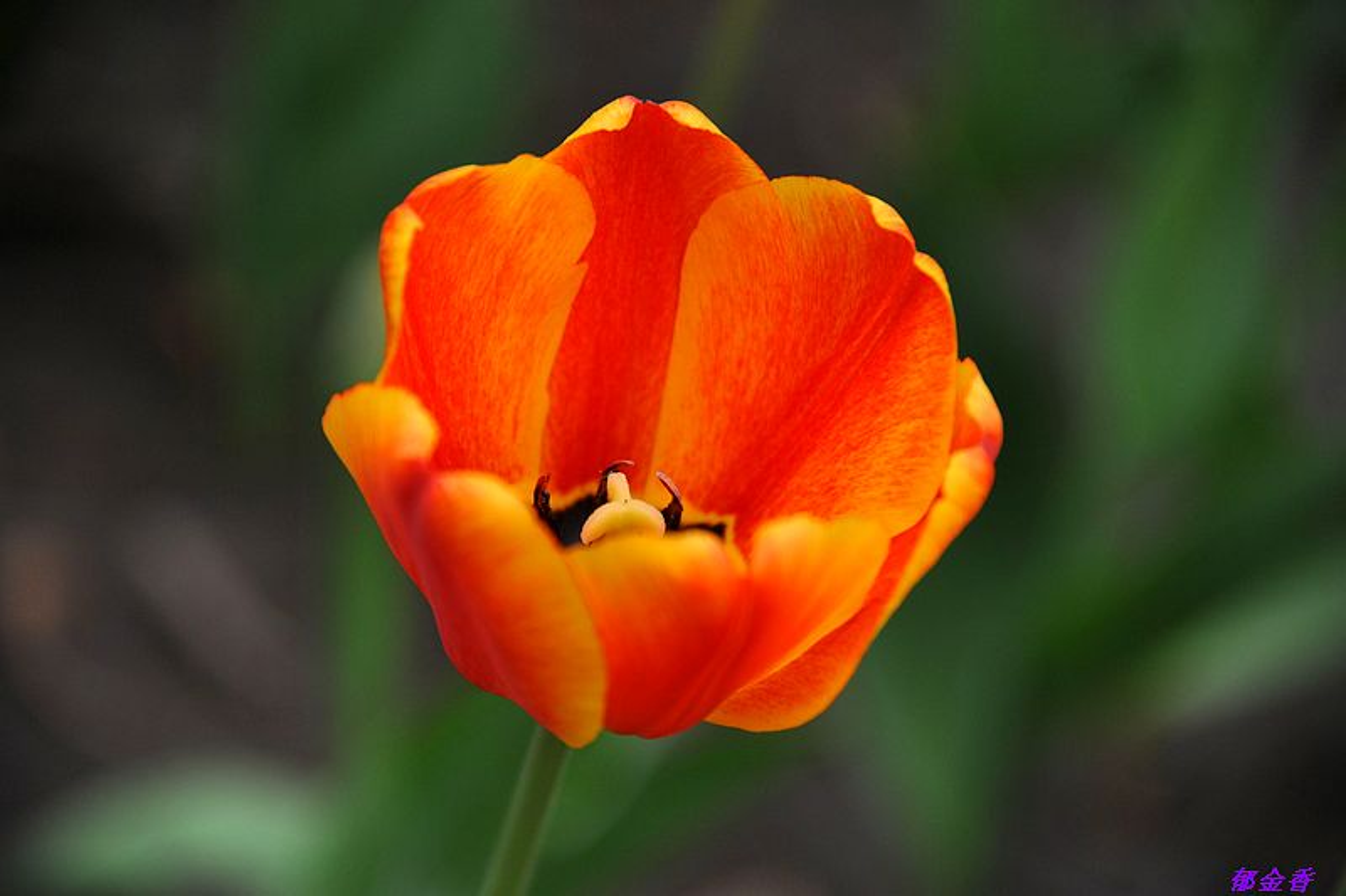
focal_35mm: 300
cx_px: 673
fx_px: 11214
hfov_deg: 6.9
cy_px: 448
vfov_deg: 4.6
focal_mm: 300
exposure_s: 1/500
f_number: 5.6
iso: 800
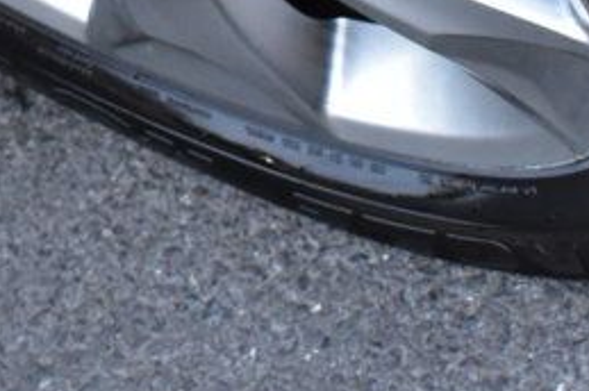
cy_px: -264
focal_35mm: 184
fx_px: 3006
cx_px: -82
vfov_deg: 7.3
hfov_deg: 11.0
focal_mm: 31
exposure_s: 1/25
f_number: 7.1
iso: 2500
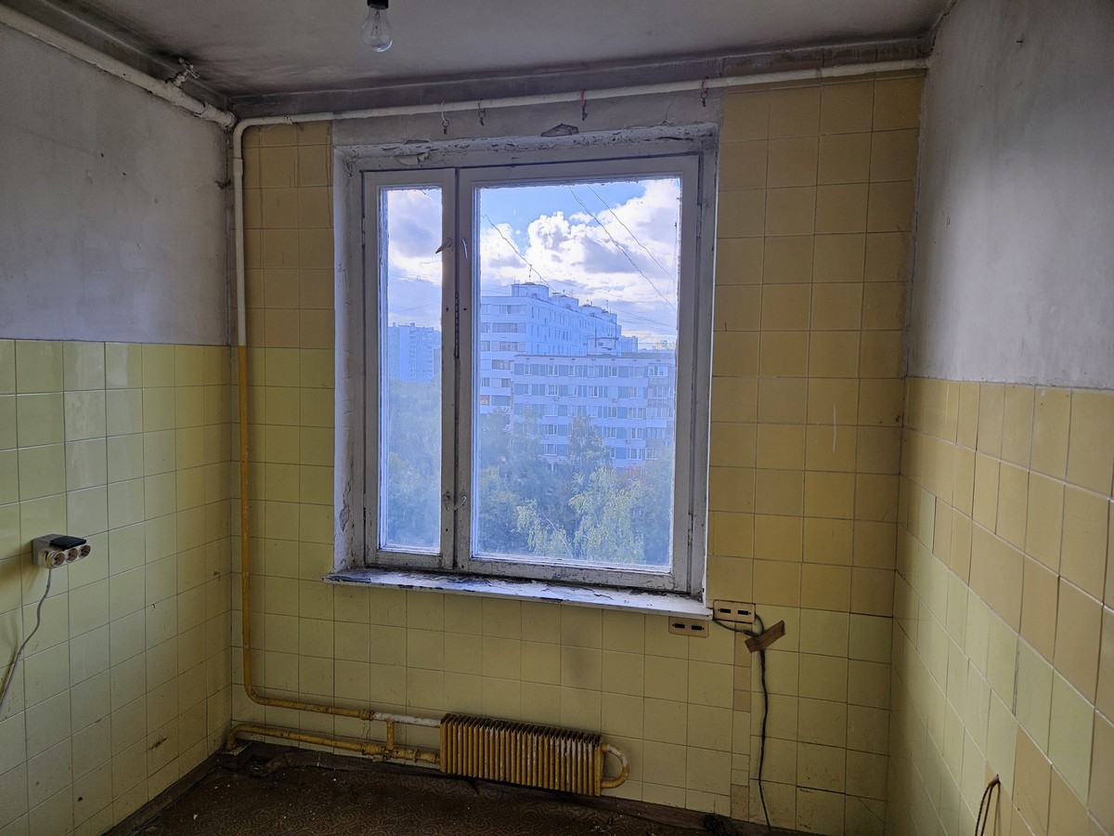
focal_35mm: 23
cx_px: 557
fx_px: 740
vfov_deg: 58.9
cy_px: 418
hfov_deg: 73.9
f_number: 1.8
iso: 25
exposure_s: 1/134
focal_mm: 5.4
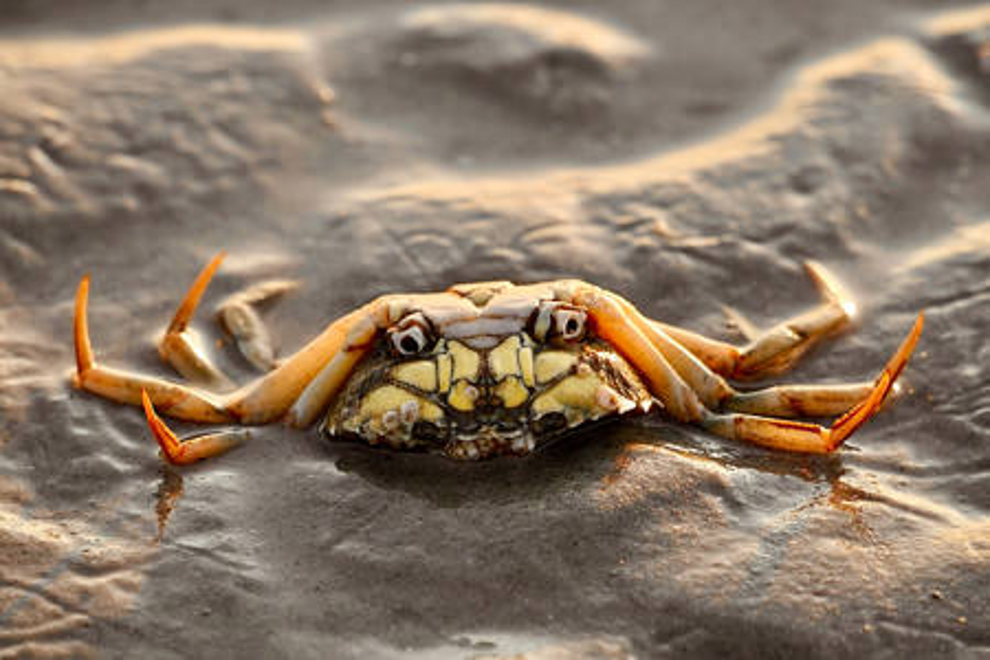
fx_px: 6050
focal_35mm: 220
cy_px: 330
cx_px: 495
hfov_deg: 9.4
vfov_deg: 6.2
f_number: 6.3
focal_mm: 147
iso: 320
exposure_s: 1/250
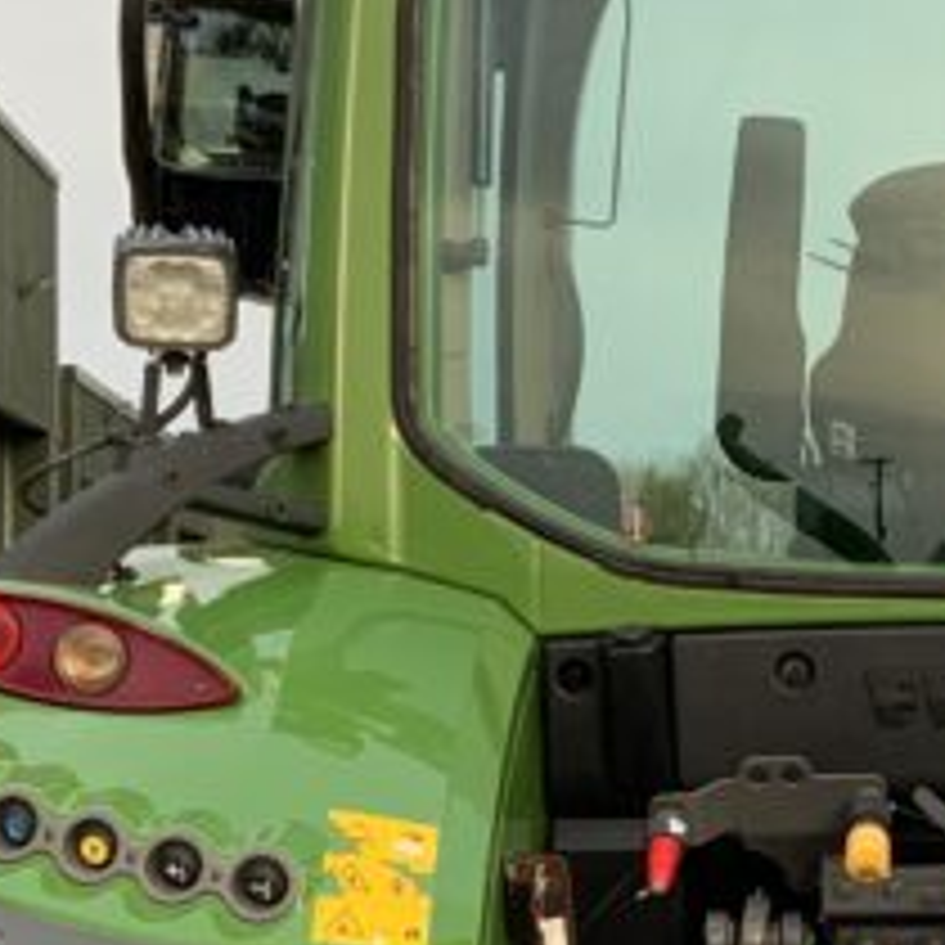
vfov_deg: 13.8
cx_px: 1084
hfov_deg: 13.6
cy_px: 850
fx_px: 3861
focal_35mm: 125
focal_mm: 3
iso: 20
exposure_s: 1/122
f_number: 1.8
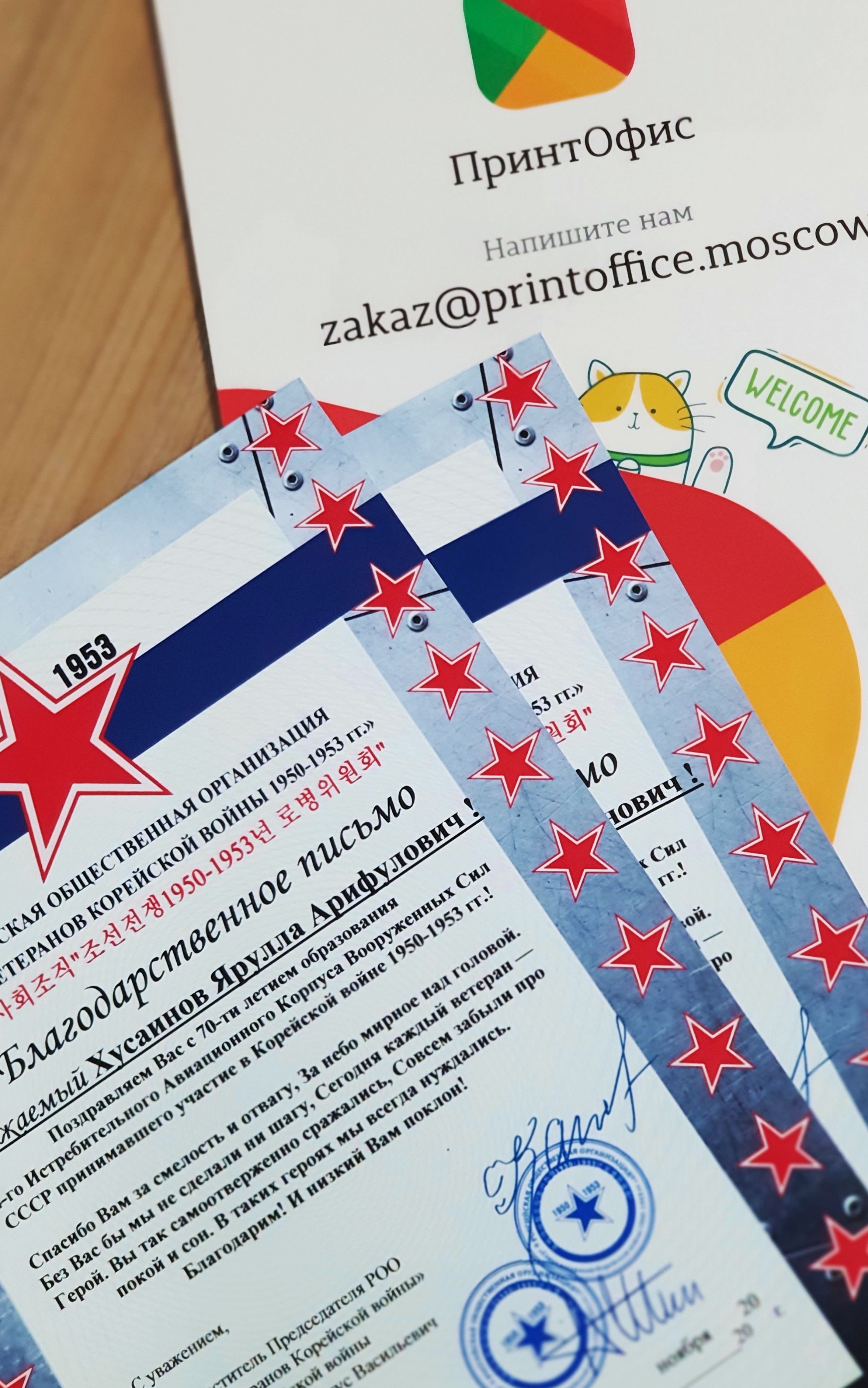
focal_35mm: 59
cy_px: 733
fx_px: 2233
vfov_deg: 34.5
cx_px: 410
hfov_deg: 22.0
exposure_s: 1/50
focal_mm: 6
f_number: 2.4
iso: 400
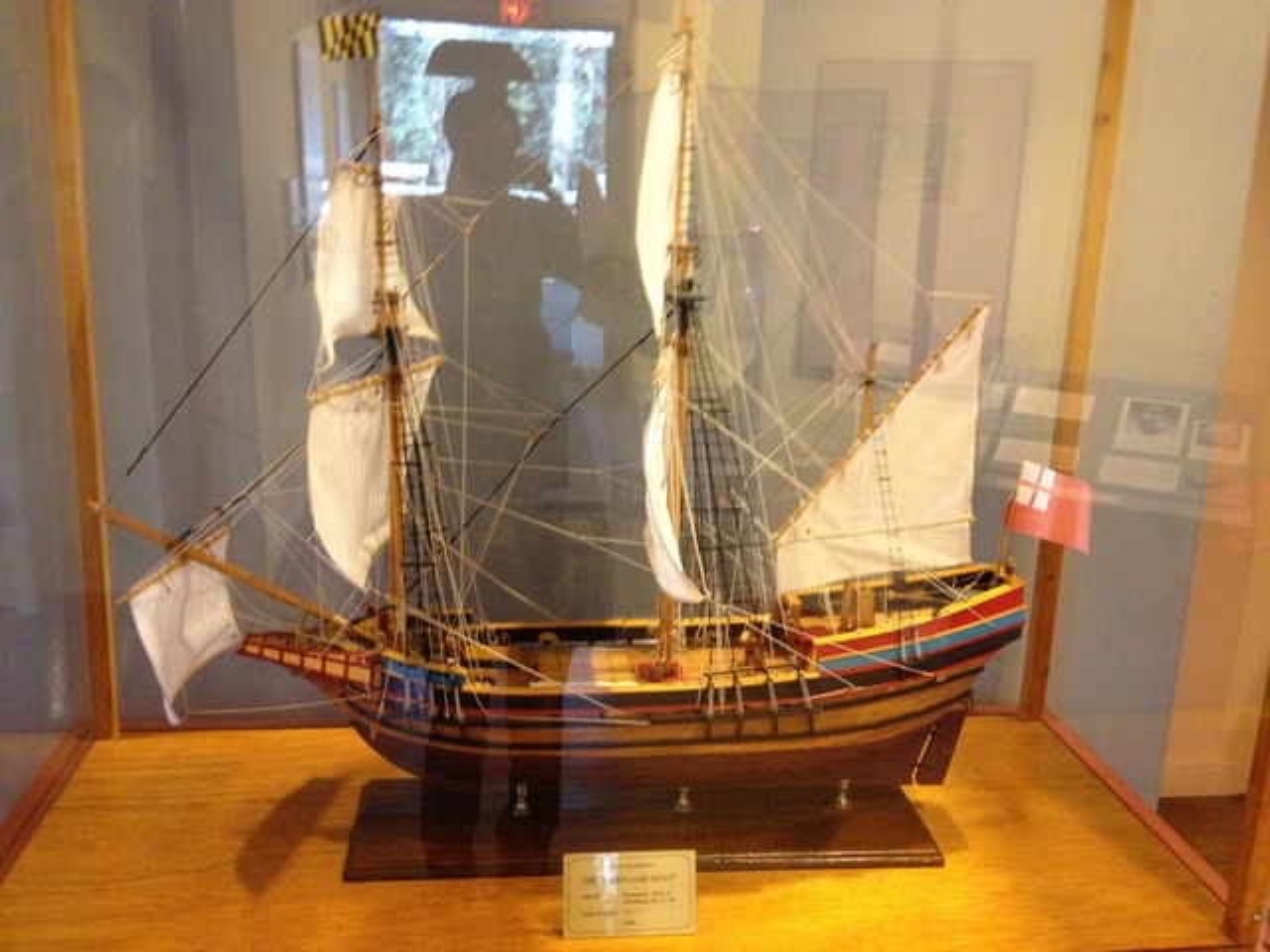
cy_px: 476
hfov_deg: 52.6
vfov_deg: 40.7
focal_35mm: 35
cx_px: 635
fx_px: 1284
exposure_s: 1/20
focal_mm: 4.28
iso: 400
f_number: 2.4
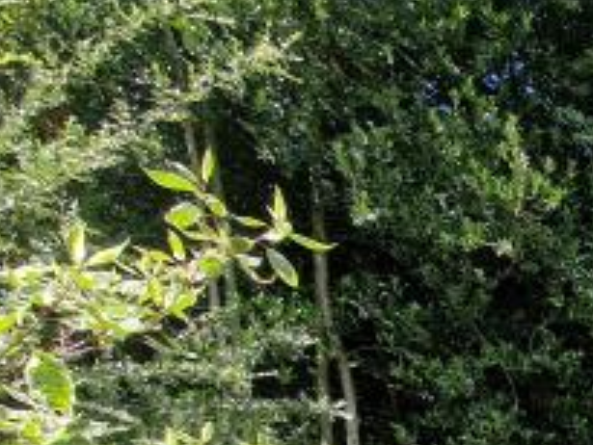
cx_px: 1134
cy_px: 907
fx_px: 1114
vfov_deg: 16.6
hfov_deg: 19.6
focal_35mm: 65
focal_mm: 2.2
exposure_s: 1/858
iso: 50
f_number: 2.2
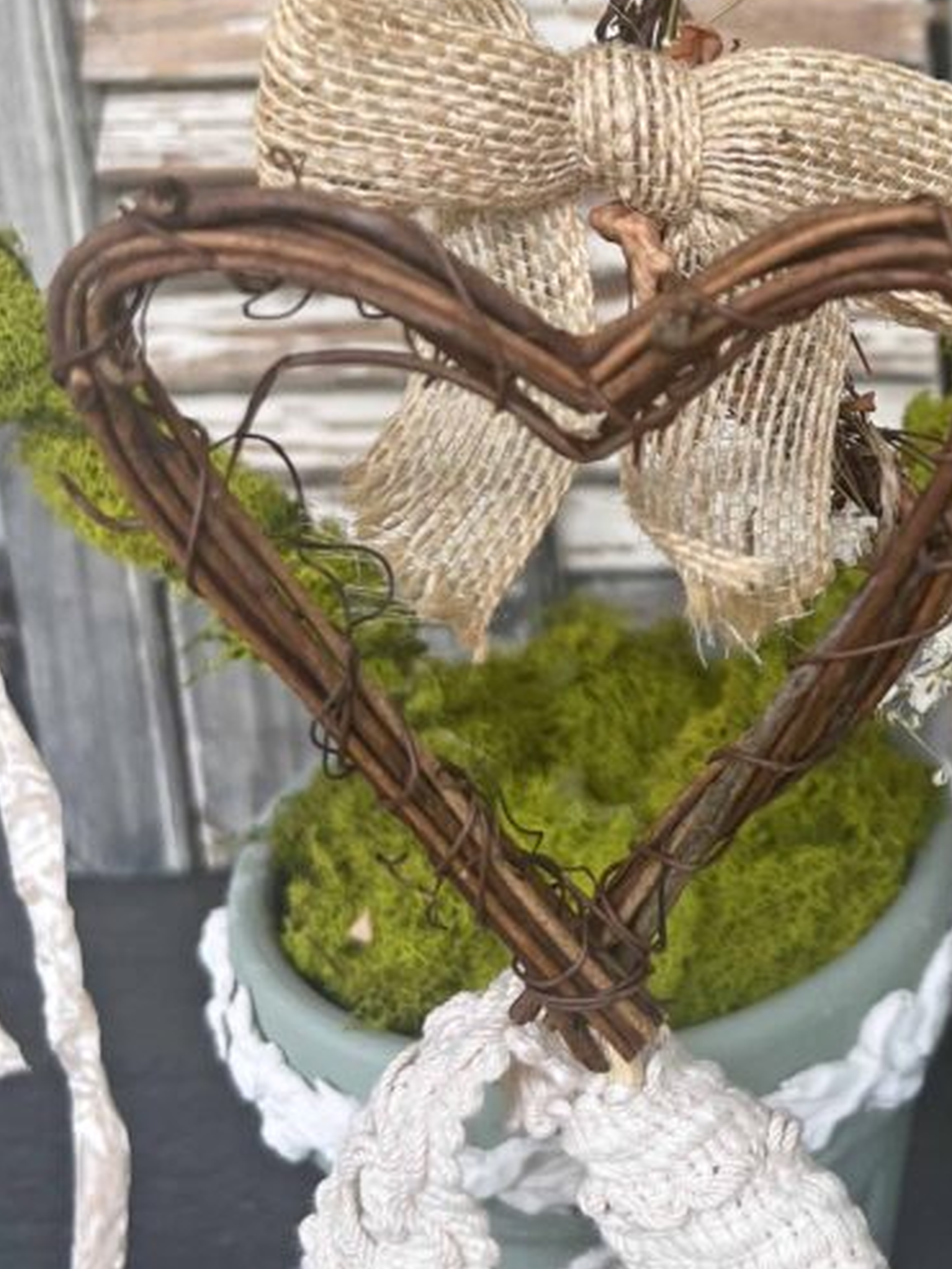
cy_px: 371
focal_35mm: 54
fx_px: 1979
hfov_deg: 26.0
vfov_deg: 35.0
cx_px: 898
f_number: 1.5
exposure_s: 1/121
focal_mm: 5.7
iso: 50
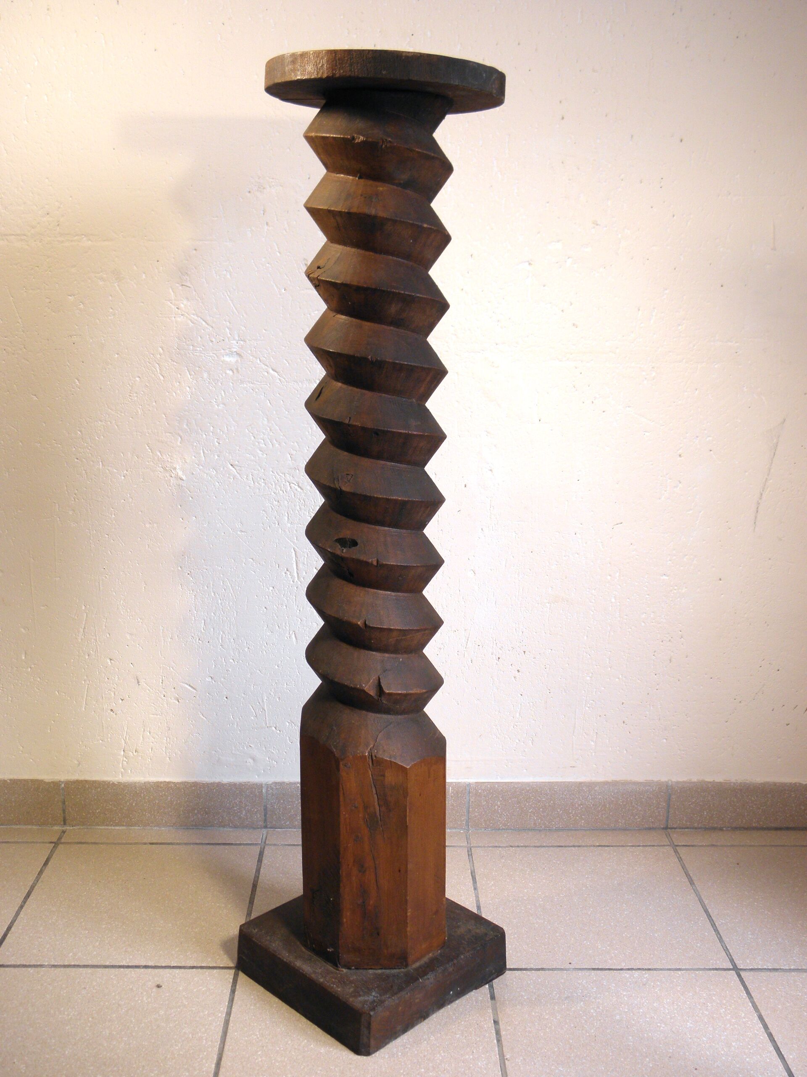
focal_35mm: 34
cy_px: 538
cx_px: 404
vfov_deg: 54.0
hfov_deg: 41.8
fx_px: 1057
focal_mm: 6.2
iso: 100
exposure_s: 1/40
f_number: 3.7
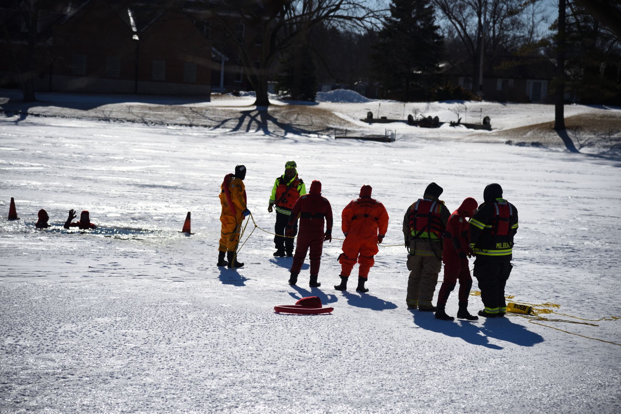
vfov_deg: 11.4
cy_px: 207
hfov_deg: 17.1
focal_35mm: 120
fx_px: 2071
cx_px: 310
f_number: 4
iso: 100
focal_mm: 120
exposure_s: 1/3200
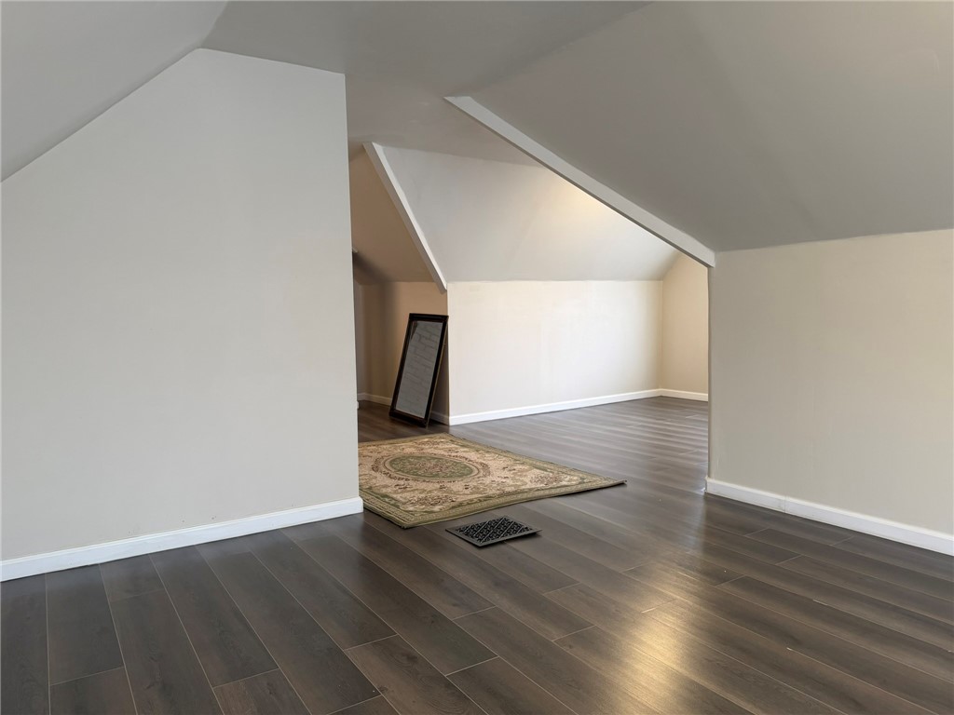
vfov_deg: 56.8
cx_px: 477
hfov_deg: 71.6
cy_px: 358
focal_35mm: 24
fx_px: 661
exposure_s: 1/120
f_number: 1.78
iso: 200
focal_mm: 6.76
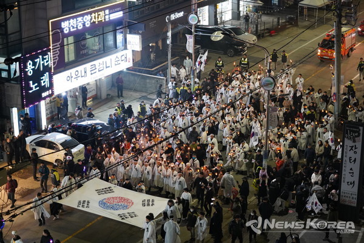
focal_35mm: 76
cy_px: 122
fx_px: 769
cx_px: 182
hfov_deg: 26.6
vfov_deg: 18.0
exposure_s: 1/200
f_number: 3.2
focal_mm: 76
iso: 6400
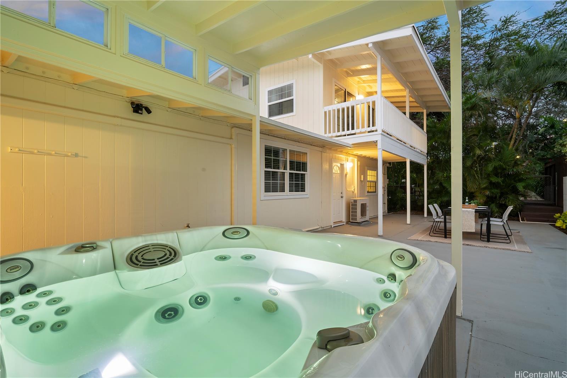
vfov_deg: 73.7
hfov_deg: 96.7
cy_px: 189
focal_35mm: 16
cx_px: 284
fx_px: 252
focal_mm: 16
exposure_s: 1/4
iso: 200
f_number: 10
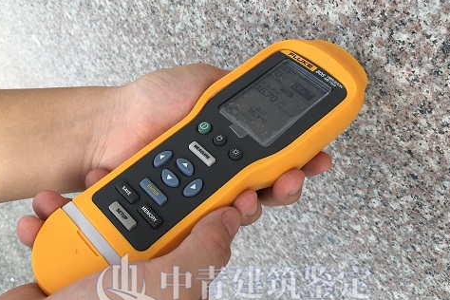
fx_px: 437
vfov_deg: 37.8
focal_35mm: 35
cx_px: 224
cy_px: 163
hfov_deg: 54.4
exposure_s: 1/250
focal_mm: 4.15
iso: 25
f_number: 2.2
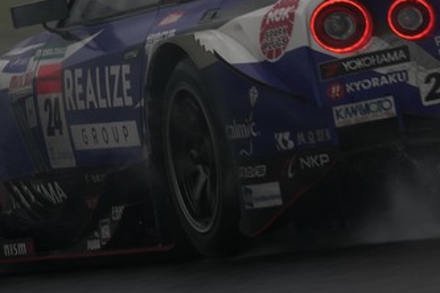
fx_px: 15863
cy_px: -18
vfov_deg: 1.1
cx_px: 242
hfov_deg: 1.6
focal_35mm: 1298
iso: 800
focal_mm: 600
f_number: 9
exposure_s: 1/250
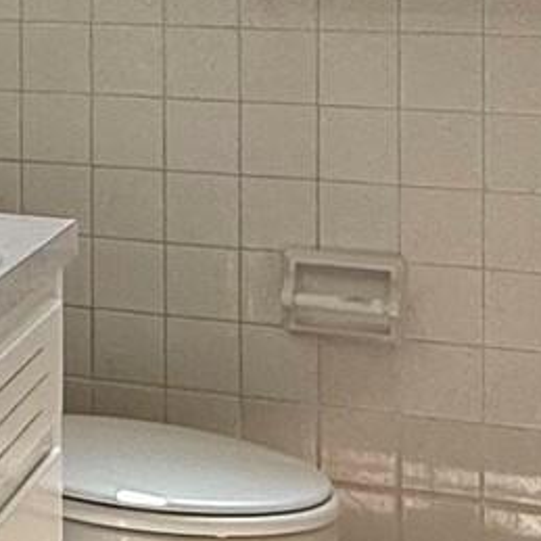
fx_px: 1733
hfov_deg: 16.2
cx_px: -284
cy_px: -79
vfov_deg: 17.1
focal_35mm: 98
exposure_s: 1/281
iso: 64
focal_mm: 2.22
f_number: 2.2
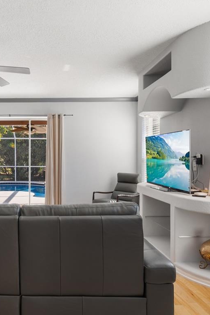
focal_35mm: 29
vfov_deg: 63.6
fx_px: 254
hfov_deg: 42.8
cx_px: 40
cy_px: 161
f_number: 9
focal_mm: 14
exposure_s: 1/3
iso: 250
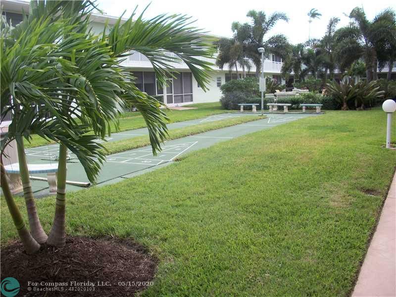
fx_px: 400
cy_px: 148
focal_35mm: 35
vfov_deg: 40.7
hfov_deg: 52.6
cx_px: 198
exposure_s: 1/500
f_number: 3.1
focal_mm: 6.3
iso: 80
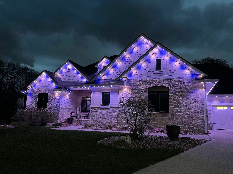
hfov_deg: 67.3
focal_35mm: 26
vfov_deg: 53.1
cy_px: 87
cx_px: 116
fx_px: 175
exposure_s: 1/30
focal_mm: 4.2
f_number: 1.6
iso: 640
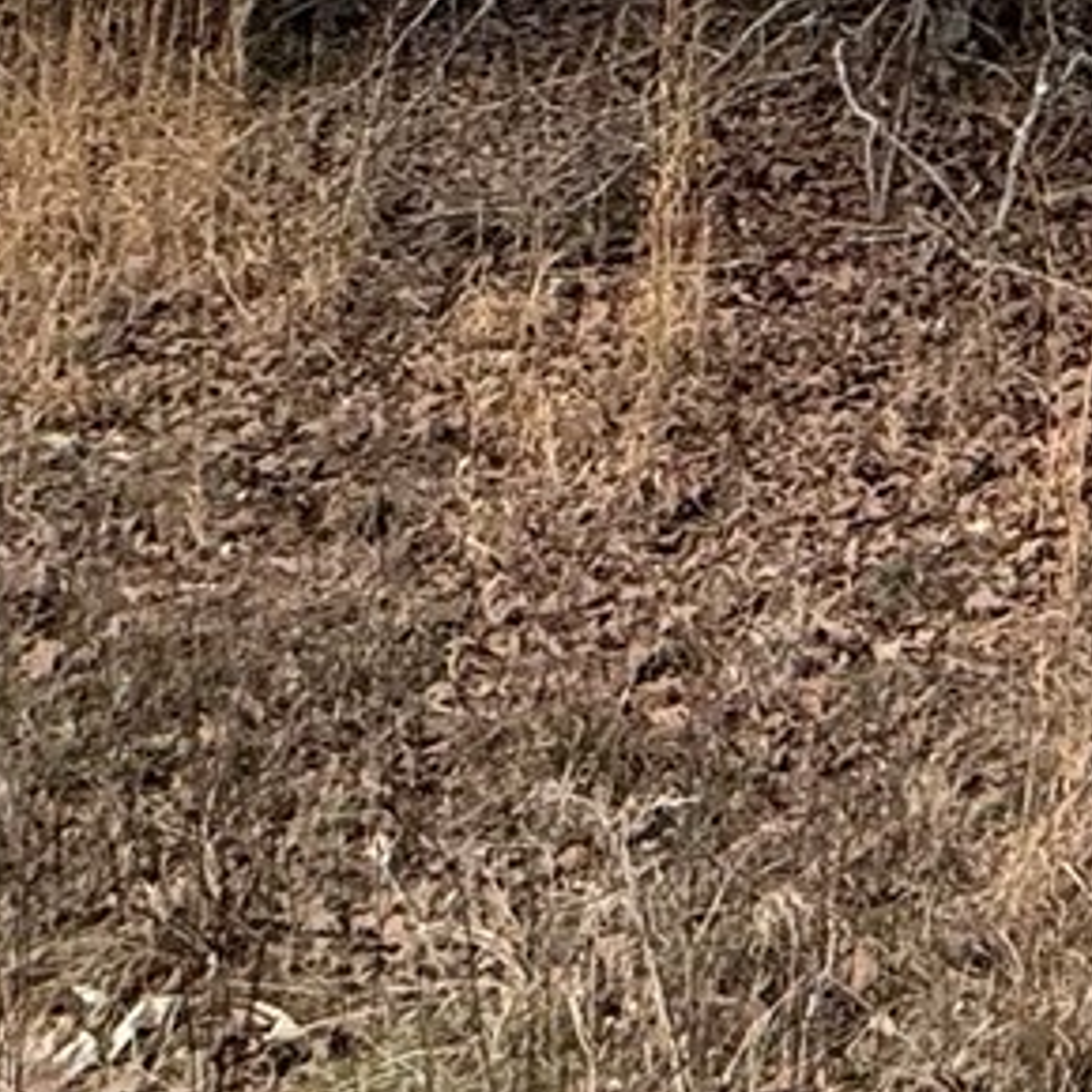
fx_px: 2927
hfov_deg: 18.4
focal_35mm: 82
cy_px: -885
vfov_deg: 17.2
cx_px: 1694
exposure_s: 1/585
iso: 64
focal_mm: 2.22
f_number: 2.2
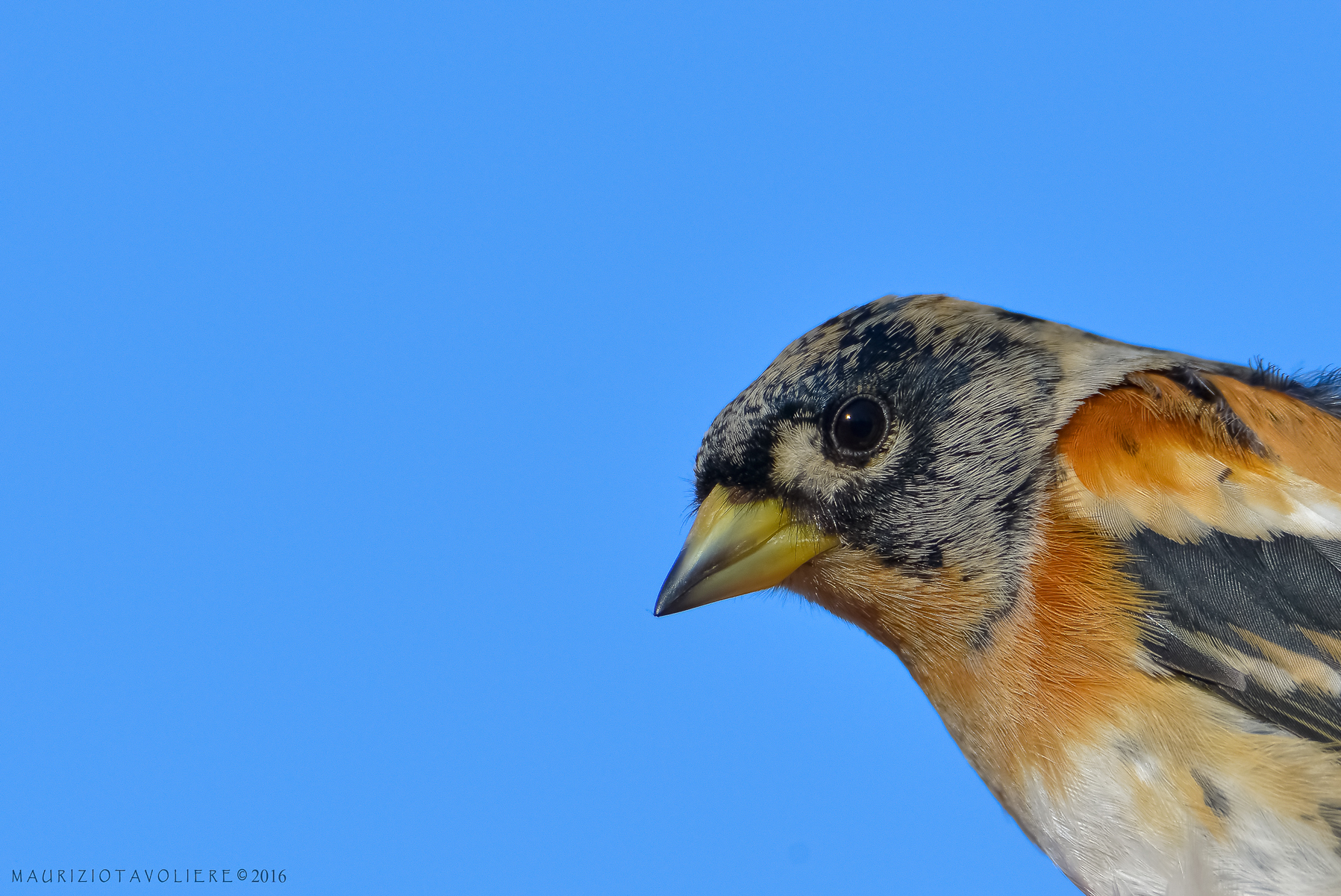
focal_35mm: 600
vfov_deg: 2.3
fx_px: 22360
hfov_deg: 3.4
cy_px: 448
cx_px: 670
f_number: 9
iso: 500
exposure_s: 1/1000
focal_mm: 600
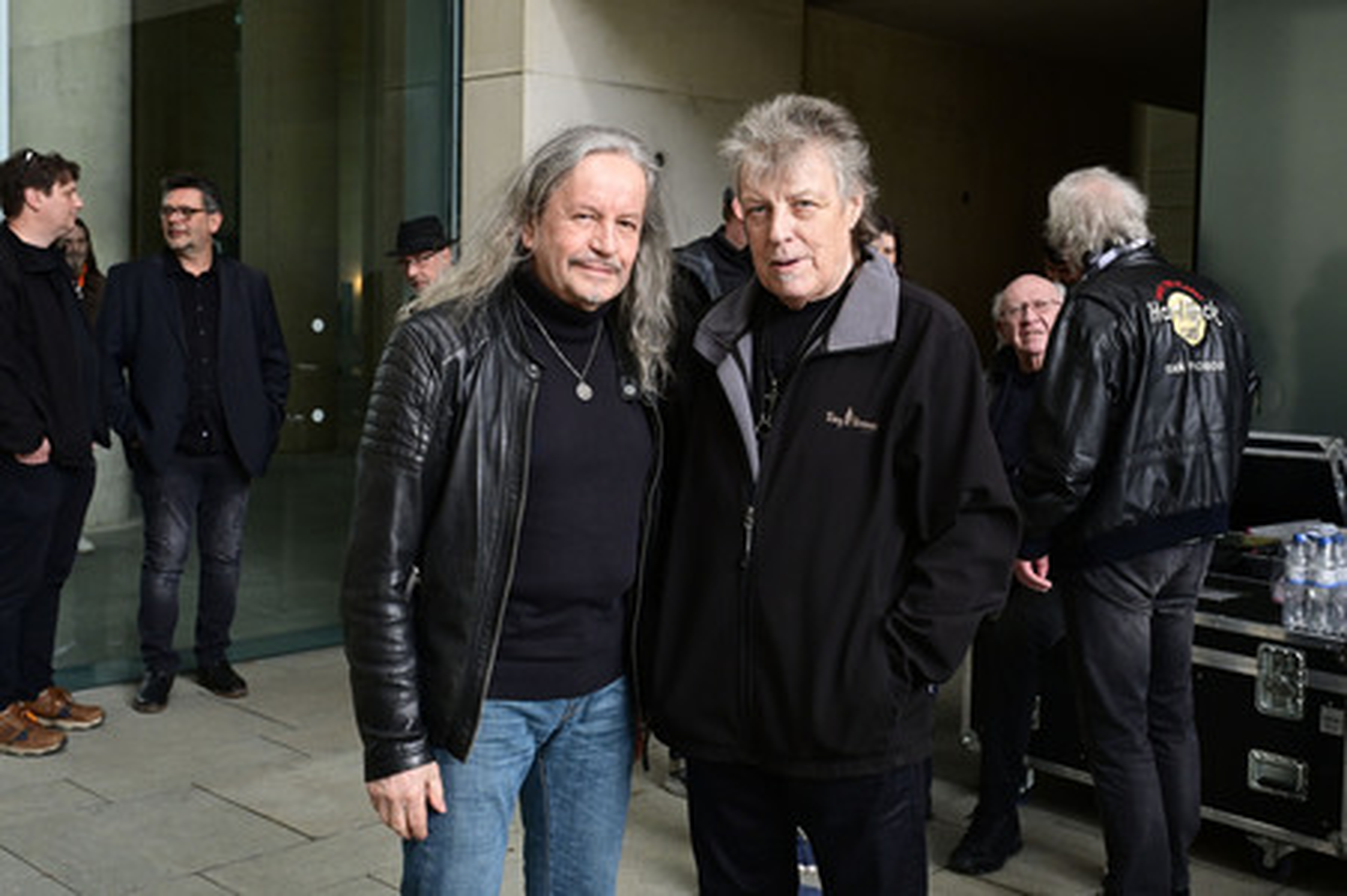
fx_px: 1309
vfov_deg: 37.8
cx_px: 674
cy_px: 448
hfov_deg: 54.5
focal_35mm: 35
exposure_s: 1/200
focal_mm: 35
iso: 2000
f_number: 9
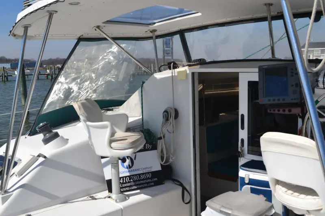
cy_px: 108
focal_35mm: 39
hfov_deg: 49.6
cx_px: 162
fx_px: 352
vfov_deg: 34.2
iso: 320
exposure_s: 1/500
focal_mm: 26
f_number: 11
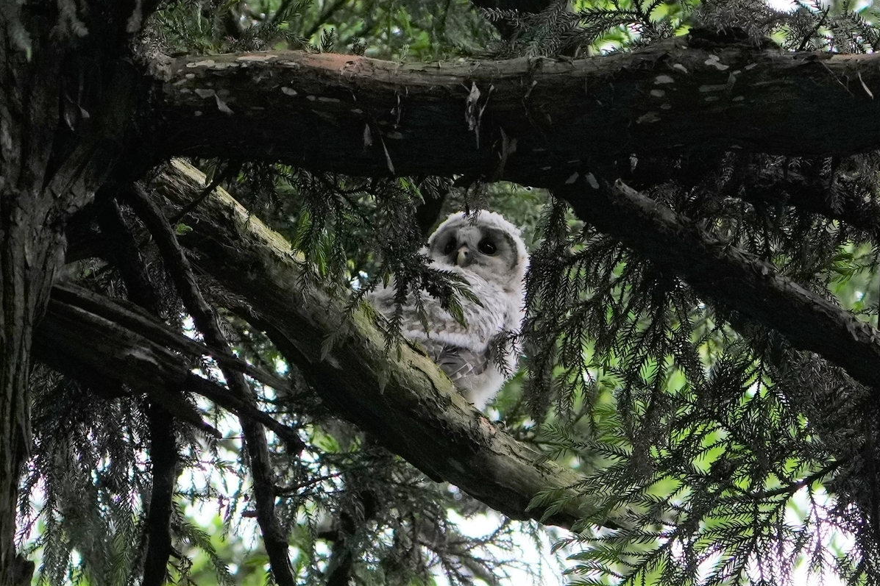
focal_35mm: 301
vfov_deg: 4.6
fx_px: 7356
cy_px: 293
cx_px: 441
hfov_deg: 6.8
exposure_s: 1/160
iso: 800
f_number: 6.3
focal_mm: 200
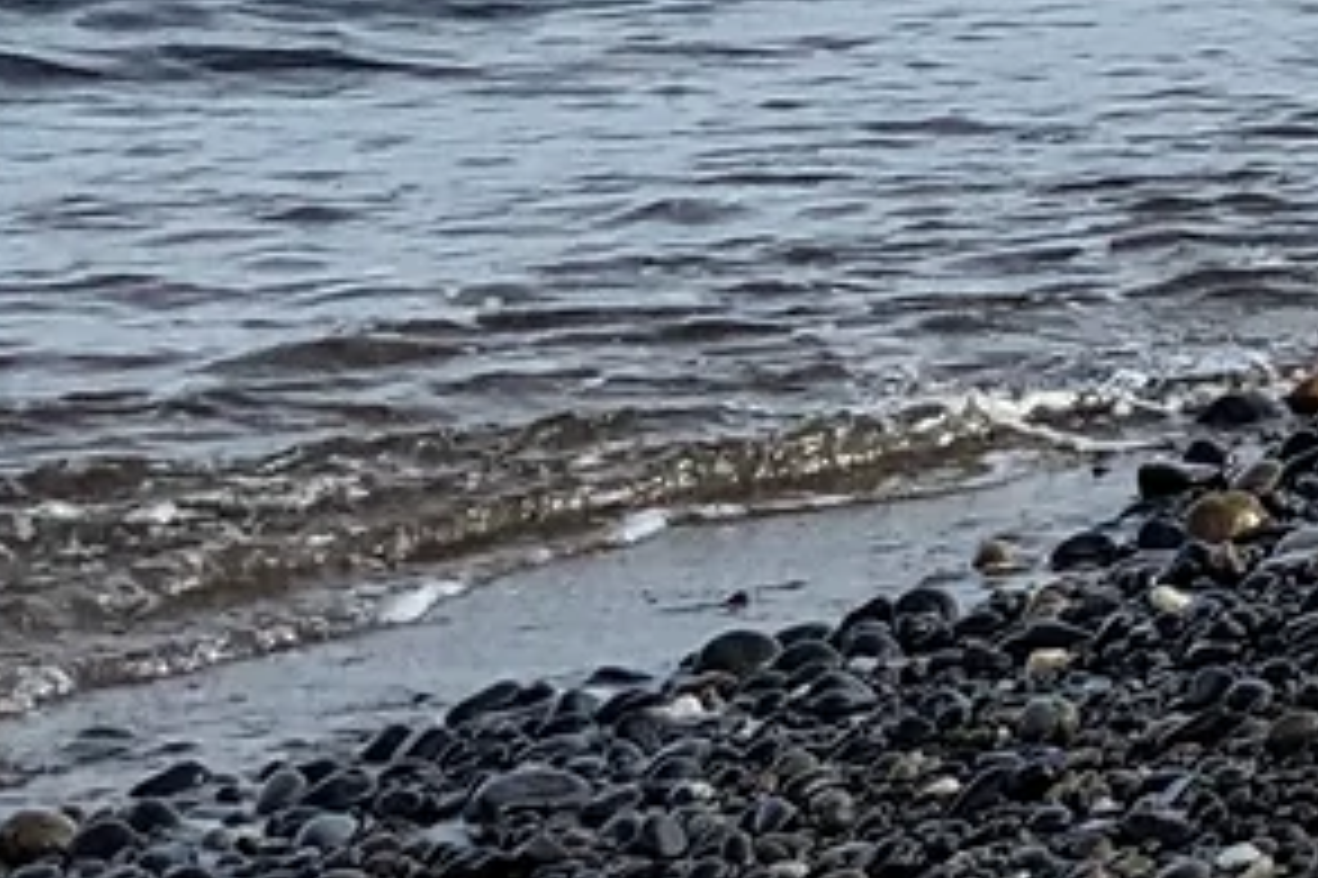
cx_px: 2218
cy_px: -810
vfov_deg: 7.2
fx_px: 6732
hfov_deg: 10.6
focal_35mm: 184
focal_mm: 4.38
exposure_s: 1/2342
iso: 74
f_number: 1.73
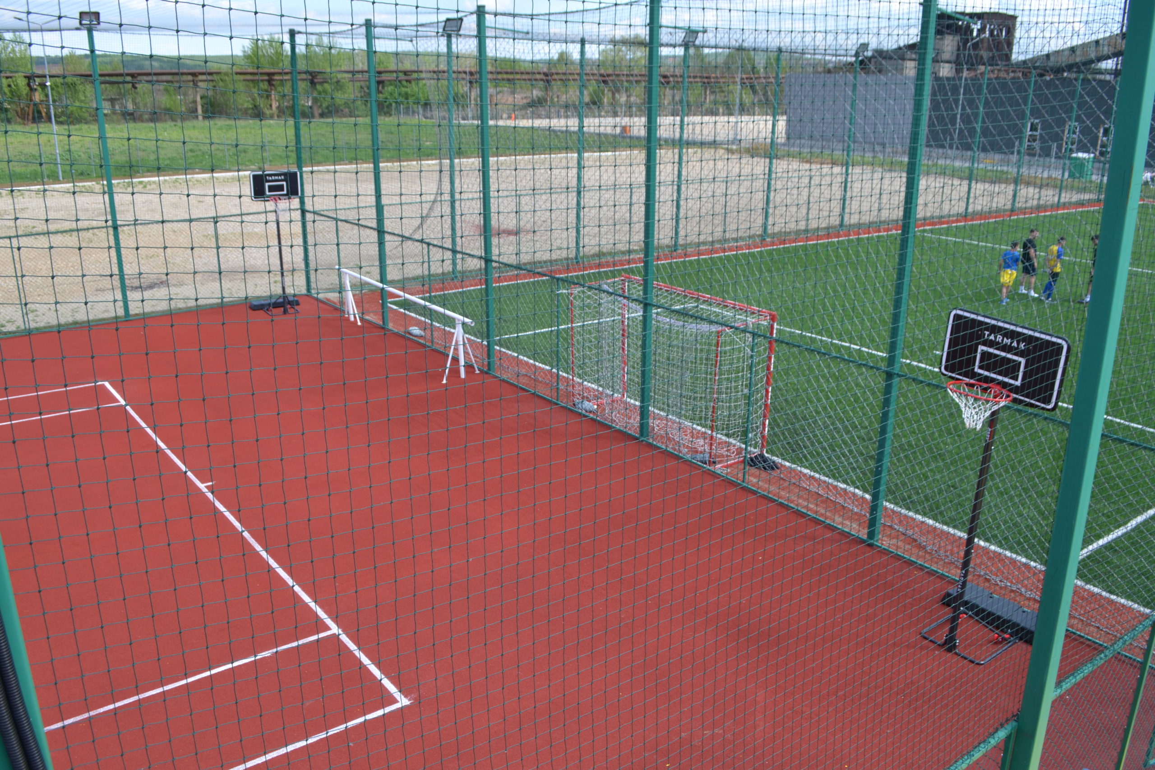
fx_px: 962
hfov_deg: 61.9
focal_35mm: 30
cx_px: 578
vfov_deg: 43.6
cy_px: 385
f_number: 6.3
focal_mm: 20
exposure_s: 1/160
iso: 100
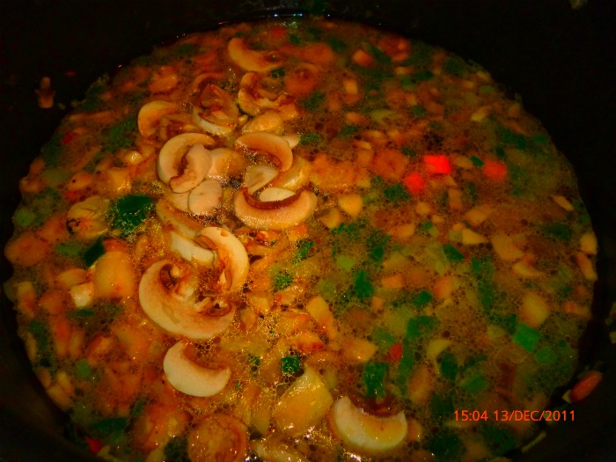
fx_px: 498
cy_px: 231
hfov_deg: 63.4
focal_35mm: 28
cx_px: 308
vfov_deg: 49.7
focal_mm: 5
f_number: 3.1
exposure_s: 1/60
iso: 200
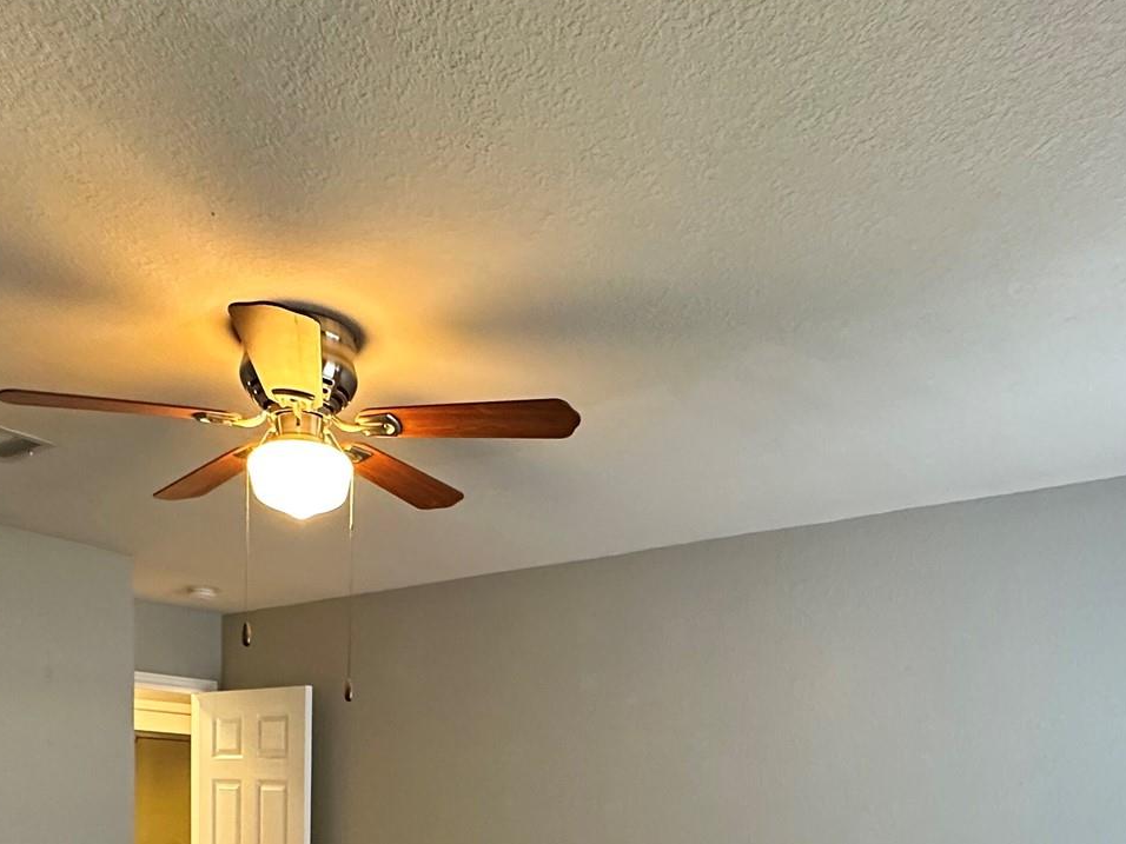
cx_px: 455
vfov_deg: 39.7
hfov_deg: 59.5
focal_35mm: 30
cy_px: 890
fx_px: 976
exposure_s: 1/60
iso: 500
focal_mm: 2.22
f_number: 2.2
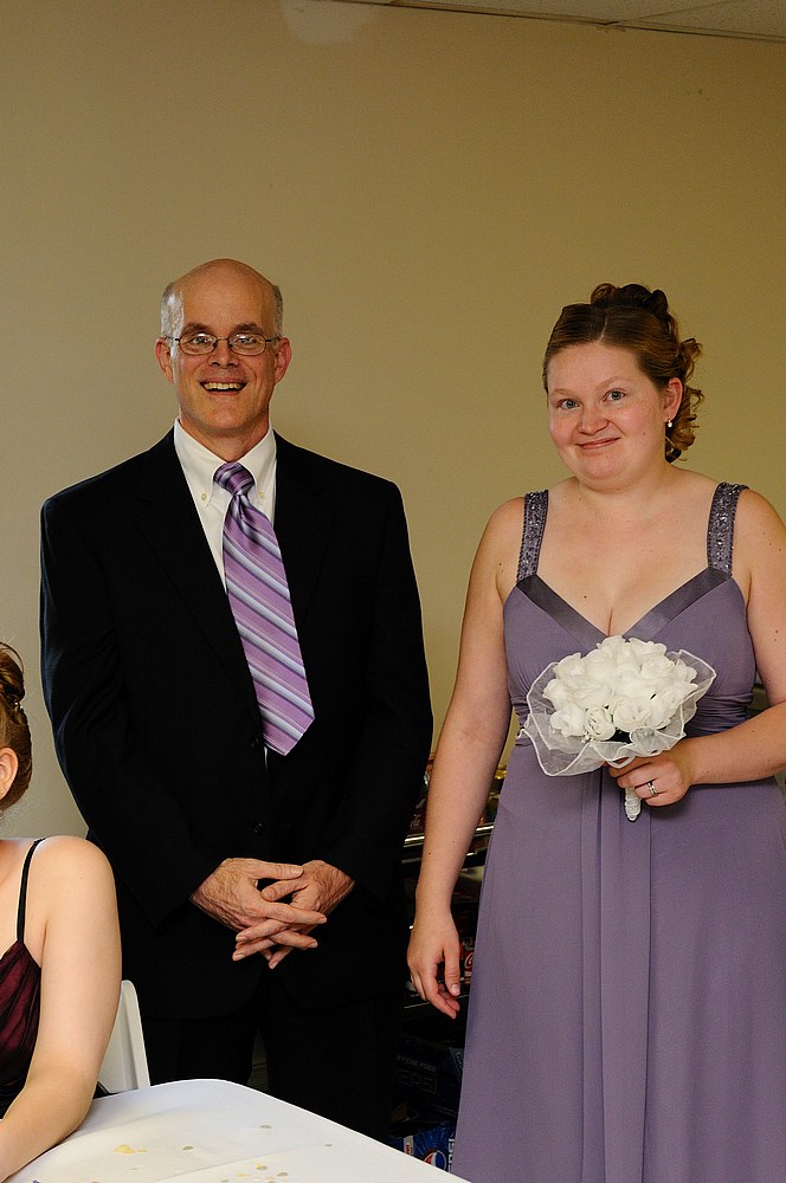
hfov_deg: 18.9
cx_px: 393
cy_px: 592
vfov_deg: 28.1
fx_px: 2364
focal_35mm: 72
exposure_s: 1/60
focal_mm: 48
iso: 400
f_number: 5.6
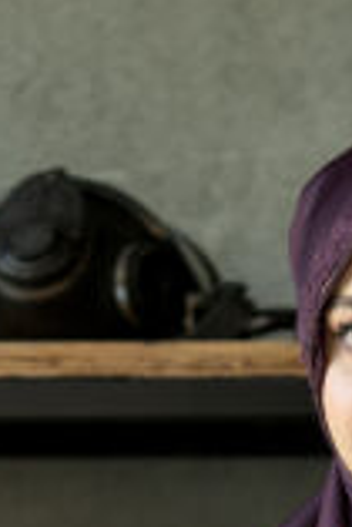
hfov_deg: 2.2
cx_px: 386
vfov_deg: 3.3
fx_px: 9117
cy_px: 1464
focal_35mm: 623
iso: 160
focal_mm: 85
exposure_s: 1/200
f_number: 1.6
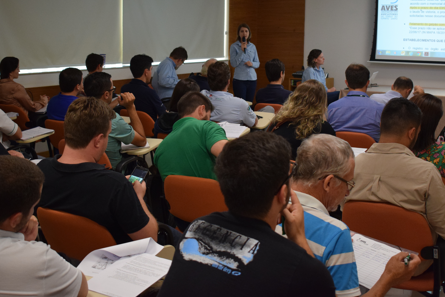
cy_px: 110
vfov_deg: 24.3
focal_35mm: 56
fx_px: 688
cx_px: 219
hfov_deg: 35.9
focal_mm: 29
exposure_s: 1/60
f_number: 4.2
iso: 1400
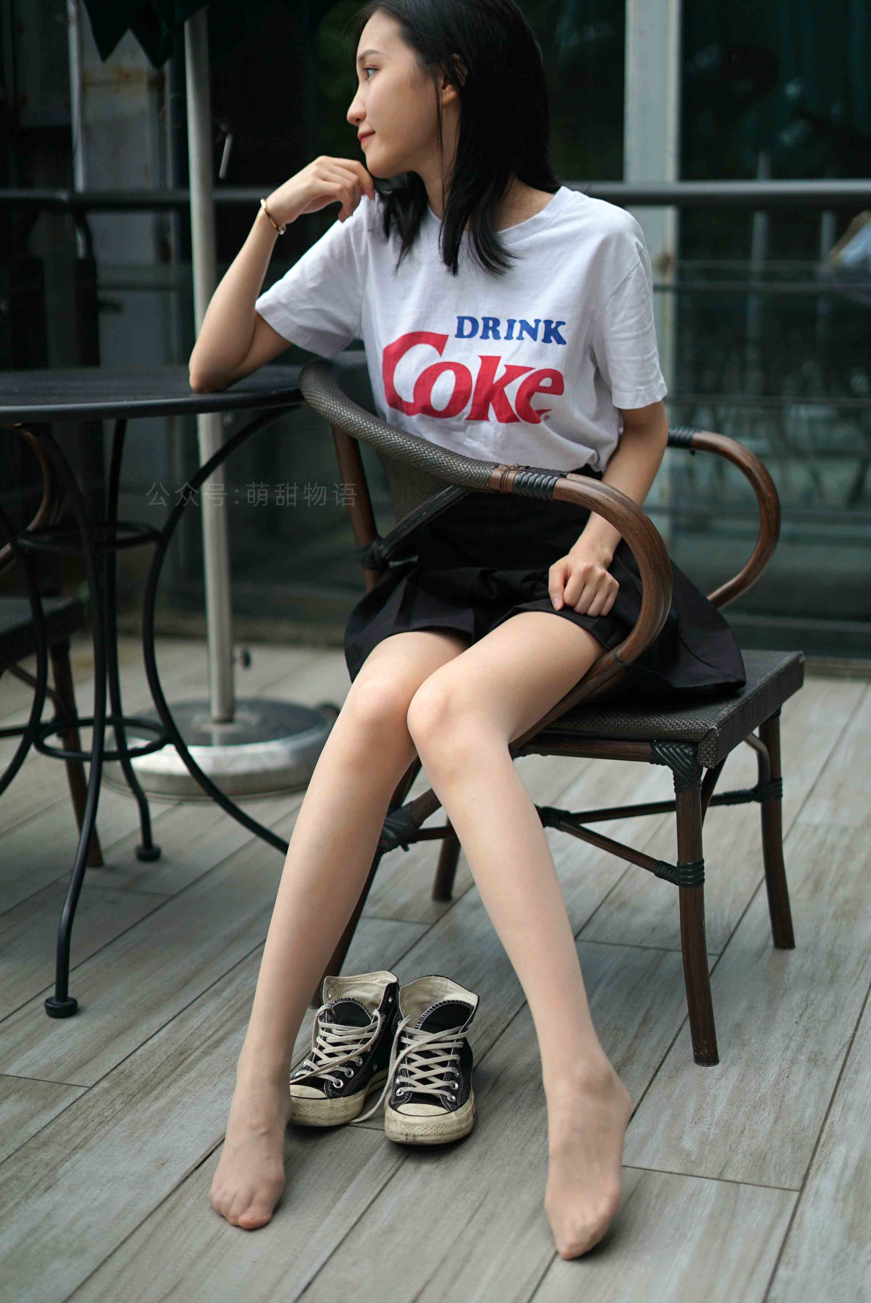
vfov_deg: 39.6
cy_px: 652
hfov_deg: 27.0
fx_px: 1812
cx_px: 436
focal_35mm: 50
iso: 200
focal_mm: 50
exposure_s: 1/5000
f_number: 1.8
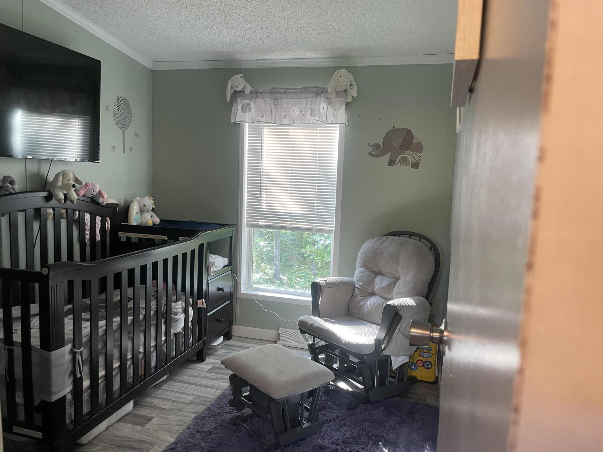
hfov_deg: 67.3
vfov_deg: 53.1
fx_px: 453
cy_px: 226
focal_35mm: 26
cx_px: 302
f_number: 1.6
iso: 100
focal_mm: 4.2
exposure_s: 1/60
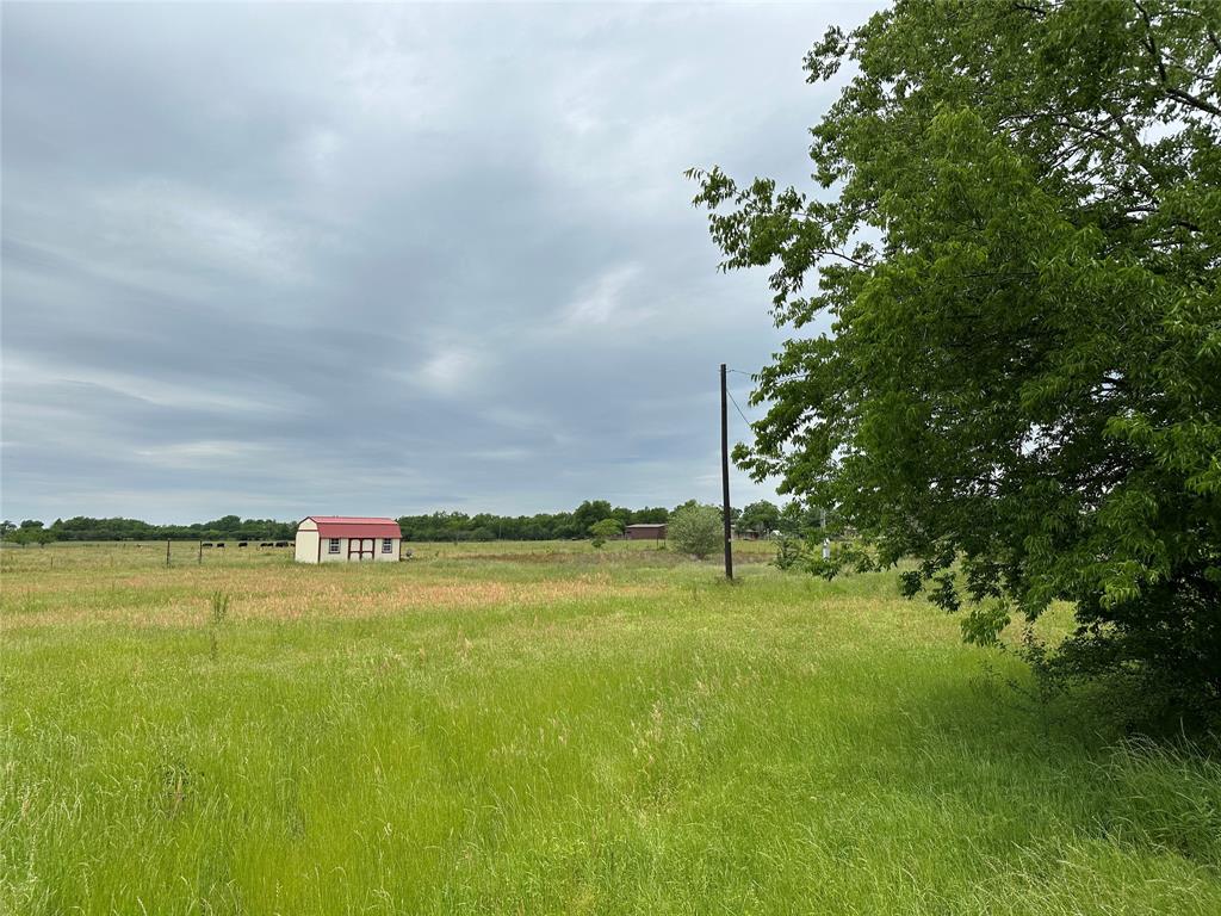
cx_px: 610
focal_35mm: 24
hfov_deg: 71.6
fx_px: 847
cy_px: 458
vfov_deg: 56.8
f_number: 1.78
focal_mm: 6.86
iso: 80
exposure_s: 1/8929
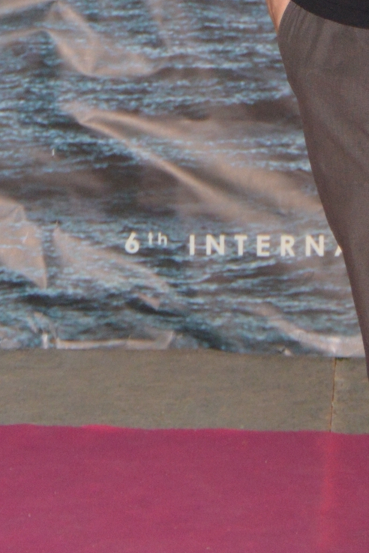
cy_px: -113
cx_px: 471
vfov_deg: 9.7
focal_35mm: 209
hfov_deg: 6.5
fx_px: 3210
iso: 2000
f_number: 6.3
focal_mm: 55
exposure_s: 1/125
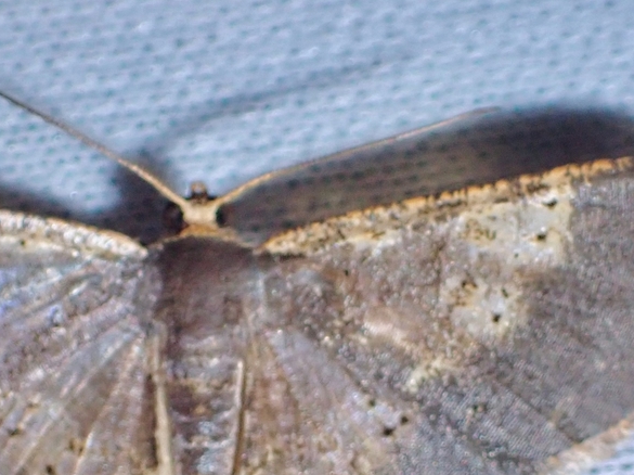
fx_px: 3569
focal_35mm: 195
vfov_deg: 7.6
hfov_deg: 10.1
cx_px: 198
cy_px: 357
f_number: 14
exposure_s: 1/100
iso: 640
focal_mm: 18
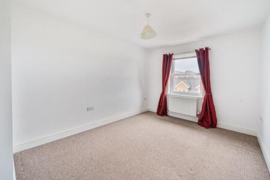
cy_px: 84
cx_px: 133
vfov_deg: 77.2
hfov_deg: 100.4
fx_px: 112
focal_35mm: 15
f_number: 8
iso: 100
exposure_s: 1/2.5
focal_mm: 14
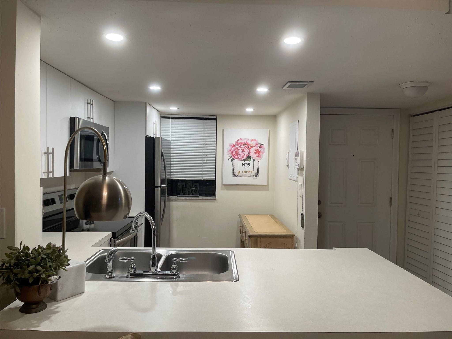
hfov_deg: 69.4
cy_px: 170
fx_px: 326
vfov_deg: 54.9
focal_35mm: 25
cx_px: 226
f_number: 1.6
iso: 125
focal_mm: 5.1
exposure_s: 1/120
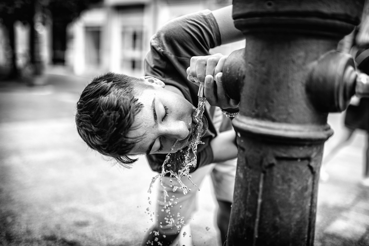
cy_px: 123
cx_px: 184
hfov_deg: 54.4
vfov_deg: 37.9
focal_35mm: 35
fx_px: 359
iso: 125
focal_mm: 35
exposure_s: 1/2000
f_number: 1.4
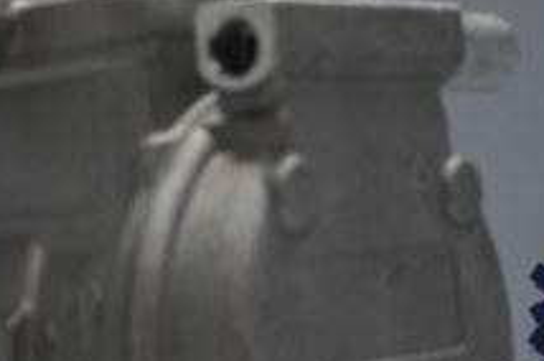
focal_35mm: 147
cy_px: 254
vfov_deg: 9.3
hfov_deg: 13.8
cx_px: 81
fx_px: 2224
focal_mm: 35
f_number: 5.3
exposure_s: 1/60
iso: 560
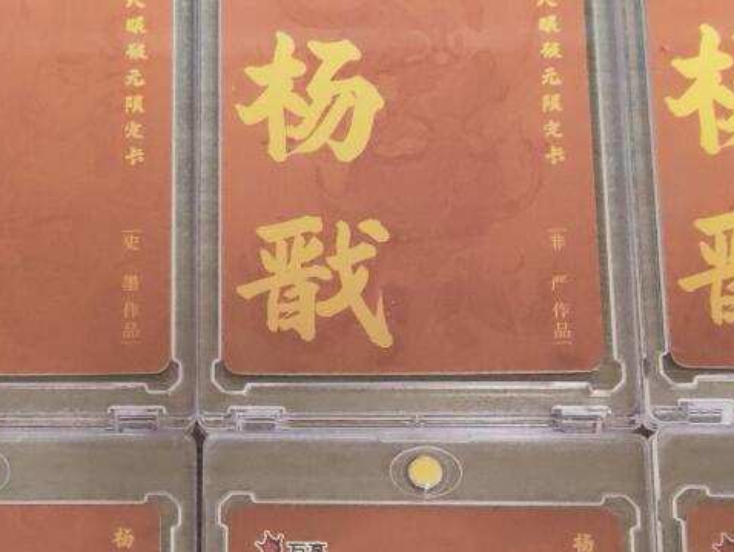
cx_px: 201
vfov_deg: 18.5
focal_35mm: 79
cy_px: 463
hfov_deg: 24.5
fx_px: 1676
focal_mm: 5.53
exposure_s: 1/100
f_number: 1.8
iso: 640
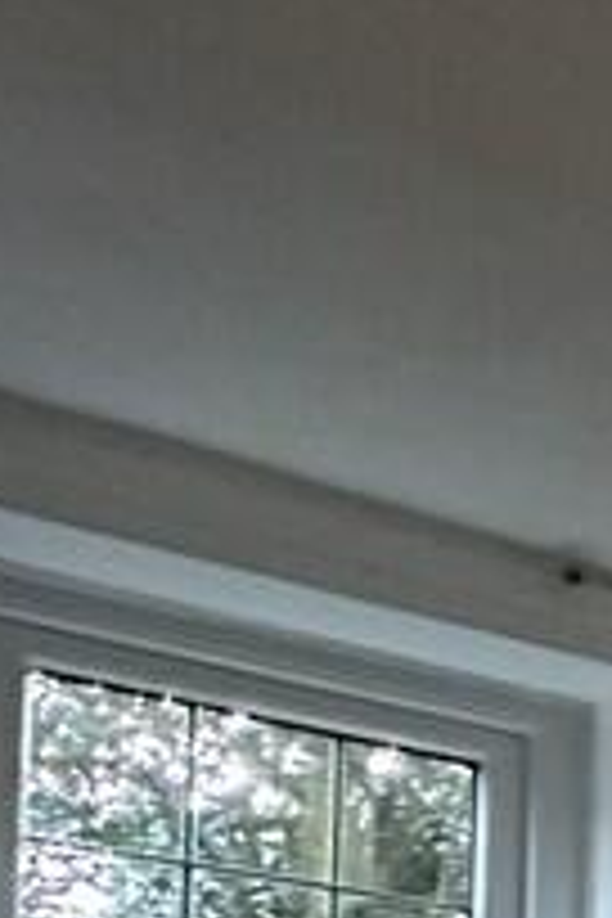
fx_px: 1861
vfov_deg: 22.9
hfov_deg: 9.3
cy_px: 1350
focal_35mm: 73
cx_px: 2200
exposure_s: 1/60
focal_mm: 2.22
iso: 1000
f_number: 2.2
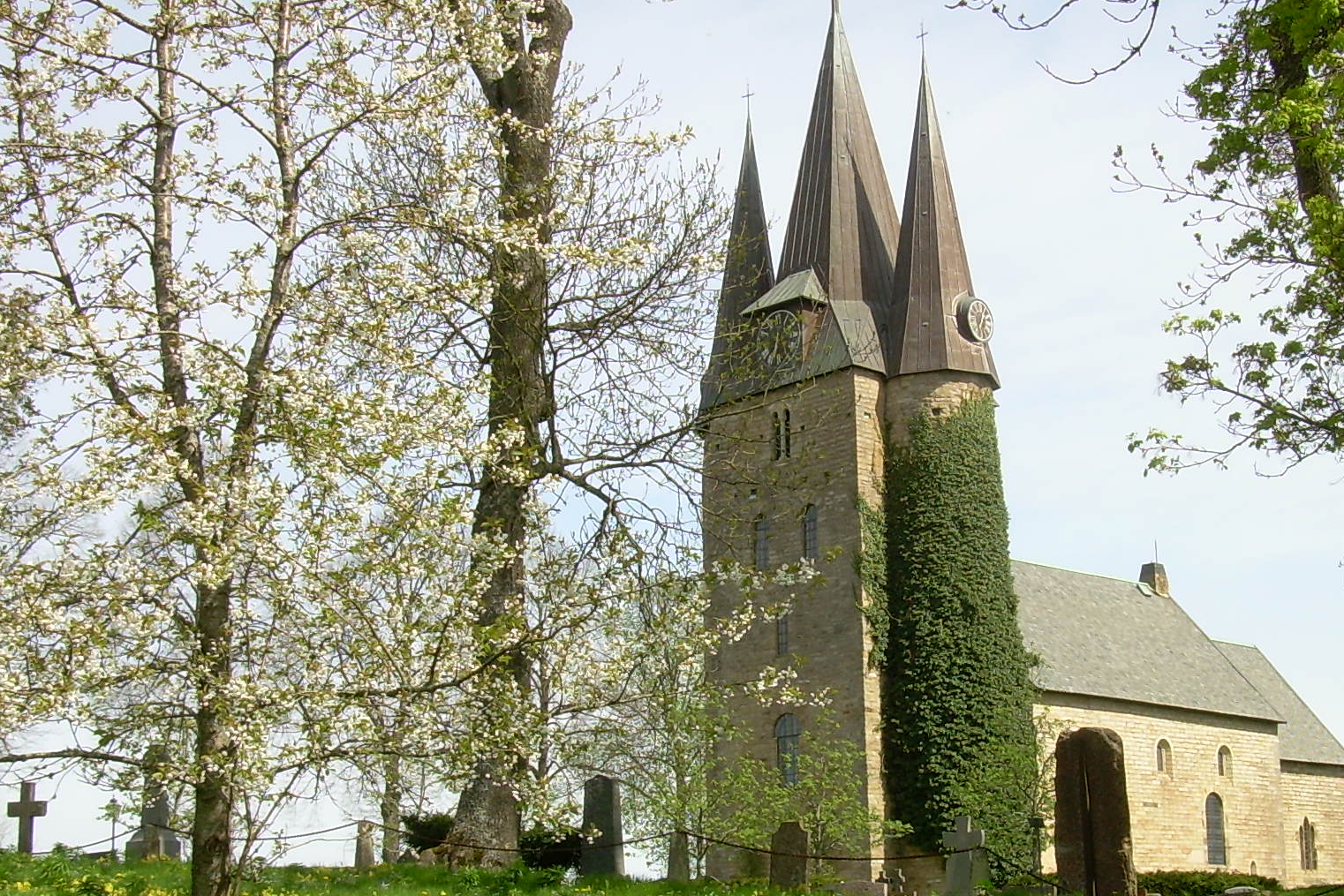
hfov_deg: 33.7
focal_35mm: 59
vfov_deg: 23.0
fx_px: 2203
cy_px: 518
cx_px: 861
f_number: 4.6
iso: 50
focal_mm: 6.3
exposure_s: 1/324
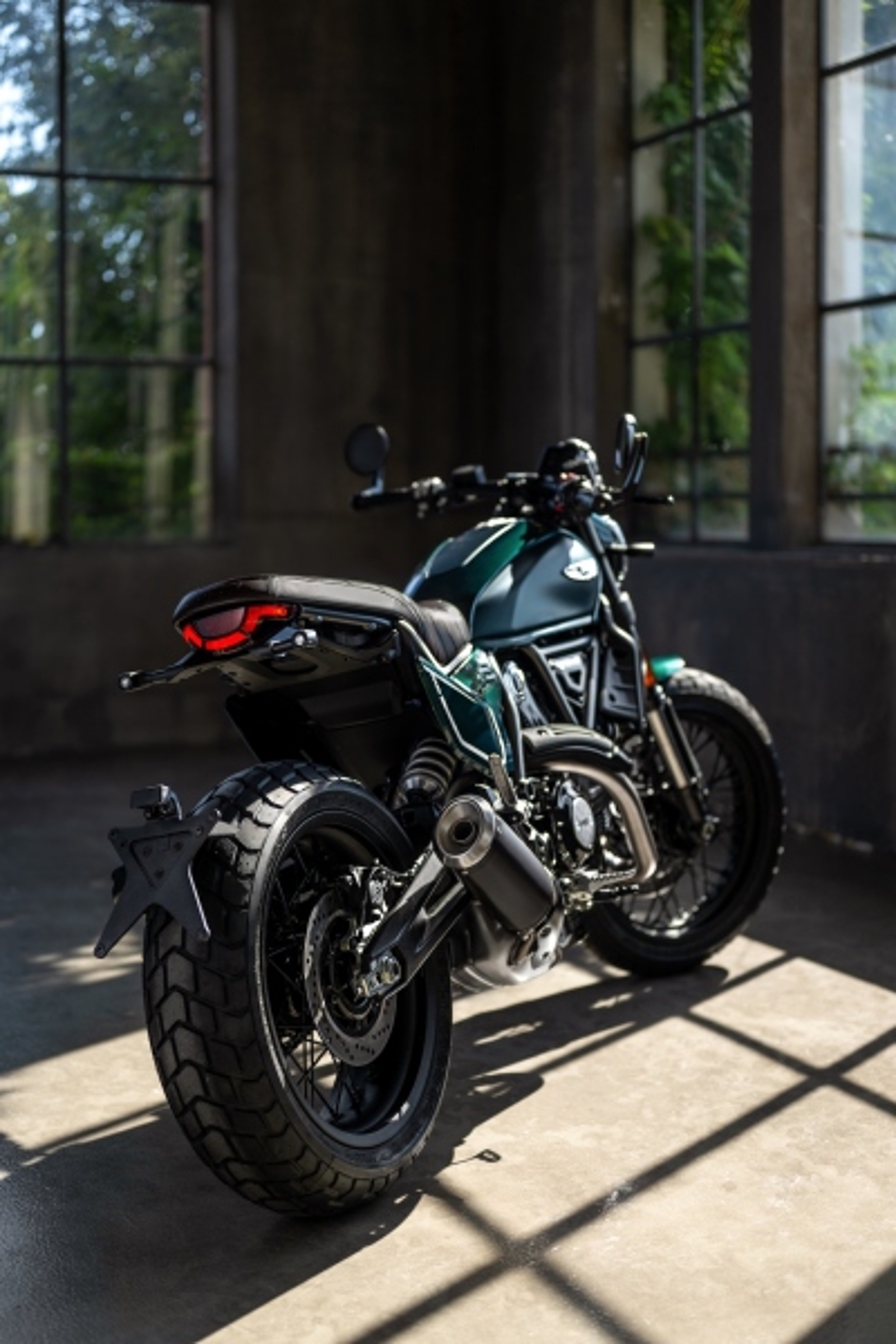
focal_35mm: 50
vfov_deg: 39.6
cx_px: 448
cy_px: 672
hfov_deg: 27.0
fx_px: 1867
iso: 100
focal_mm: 50
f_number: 2
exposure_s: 1/1250
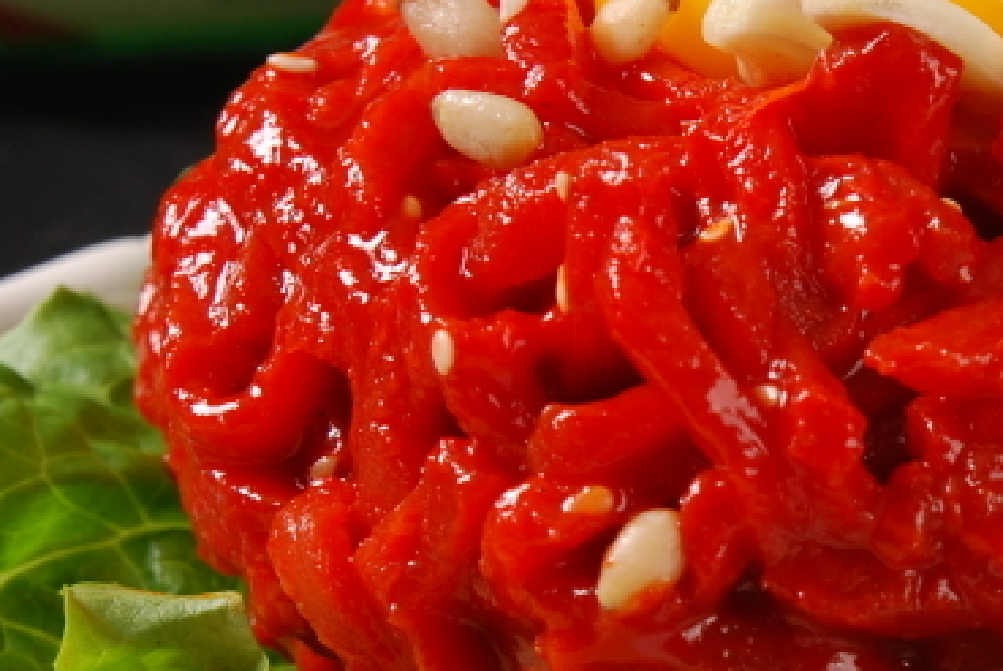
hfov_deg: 9.8
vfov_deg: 6.6
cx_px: 916
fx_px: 5802
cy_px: 566
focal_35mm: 208
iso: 200
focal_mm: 50
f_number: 8
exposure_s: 1/125
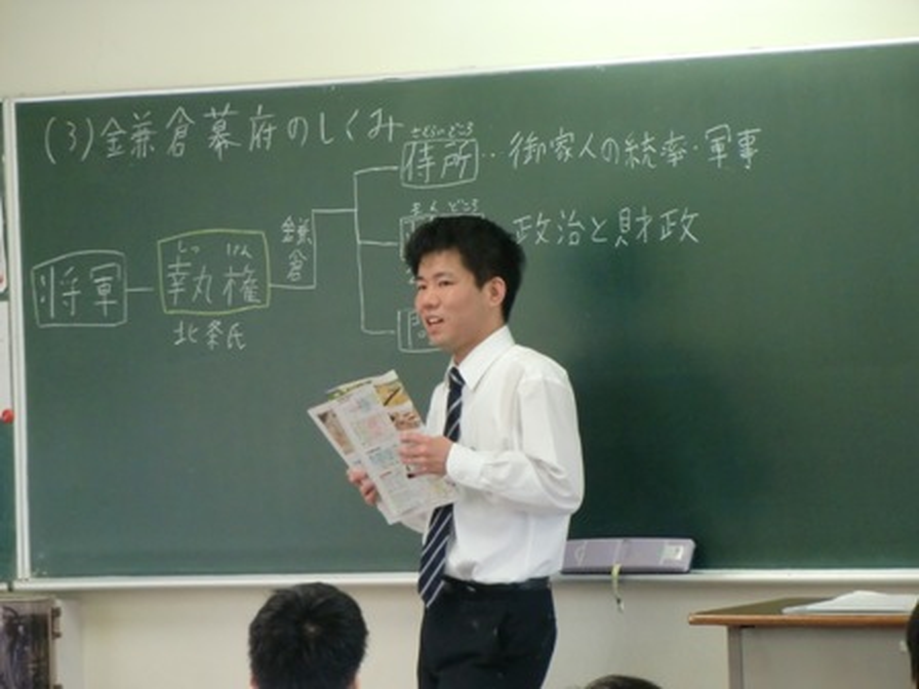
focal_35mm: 168
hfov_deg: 11.8
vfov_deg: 8.8
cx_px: 460
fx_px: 4460
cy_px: 344
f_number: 4.8
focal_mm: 30.1
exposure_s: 1/40
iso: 400
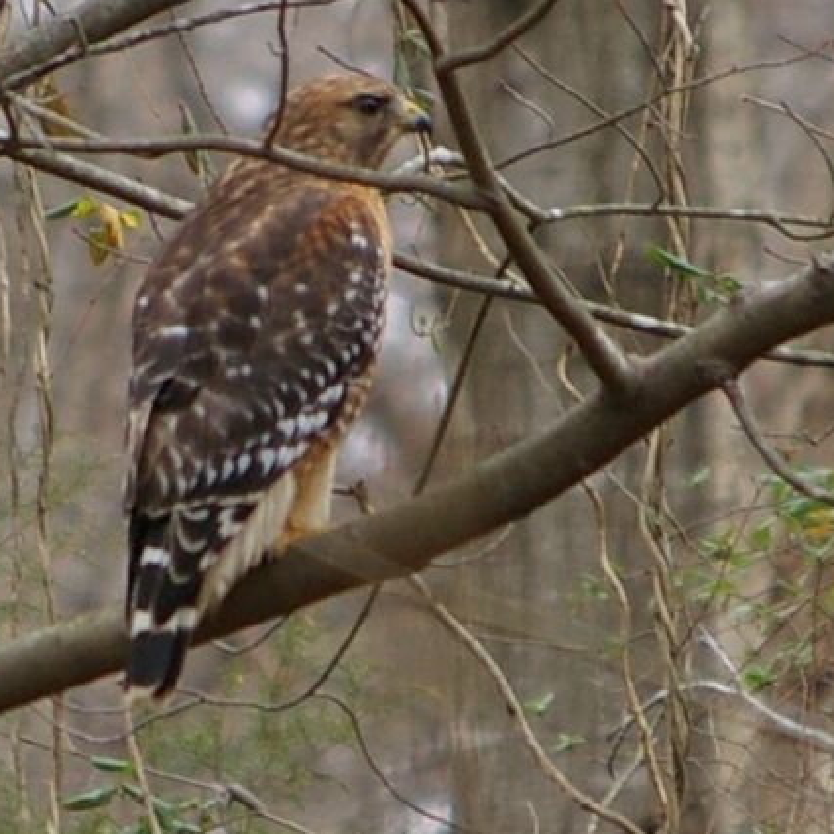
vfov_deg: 4.6
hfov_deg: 4.6
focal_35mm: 385
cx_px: 352
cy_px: 417
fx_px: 10494
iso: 400
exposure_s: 1/180
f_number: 5.6
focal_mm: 200
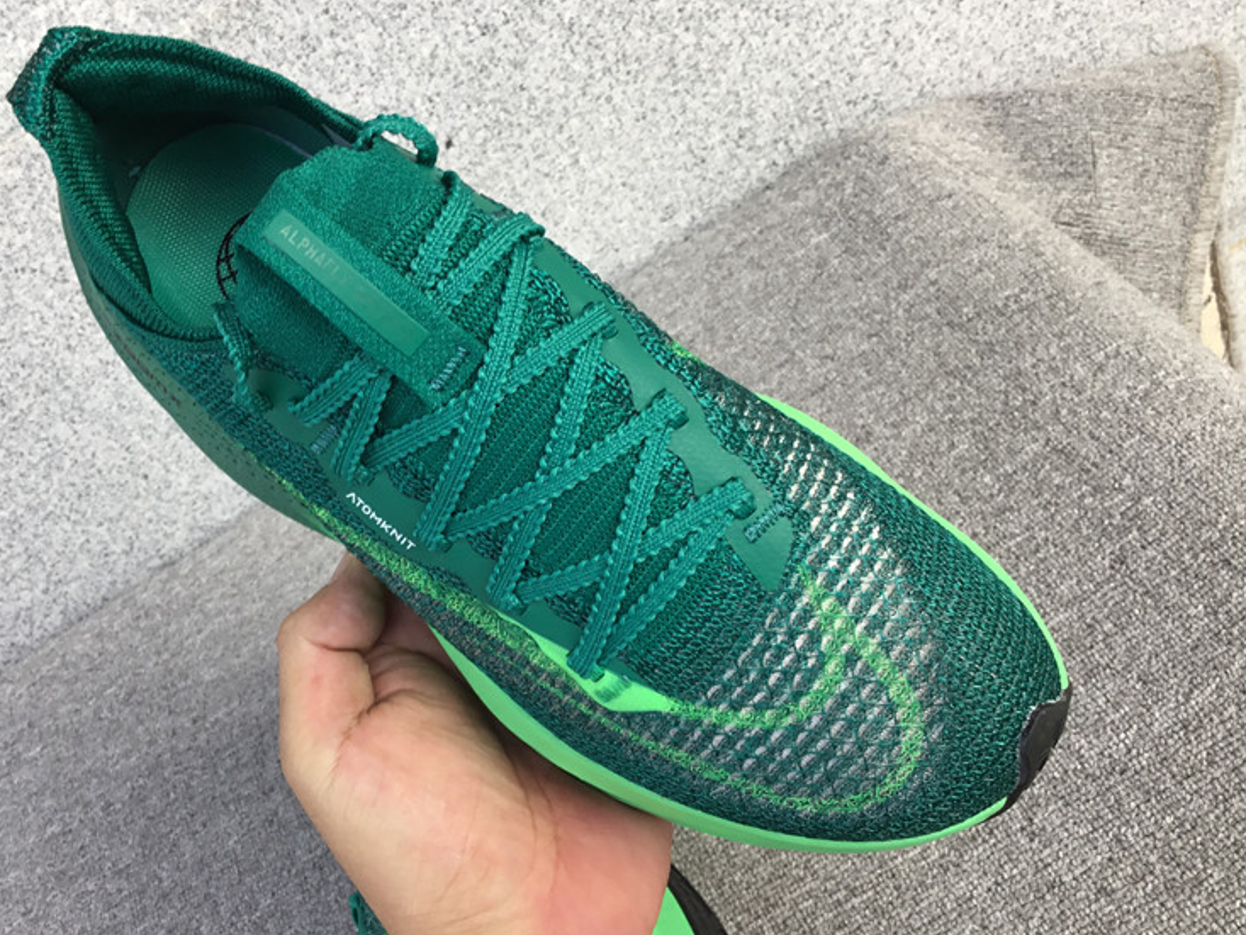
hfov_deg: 48.7
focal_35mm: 38
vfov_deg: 37.7
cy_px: 483
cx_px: 508
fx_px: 1368
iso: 25
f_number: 2.4
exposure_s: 1/121
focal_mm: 3.3
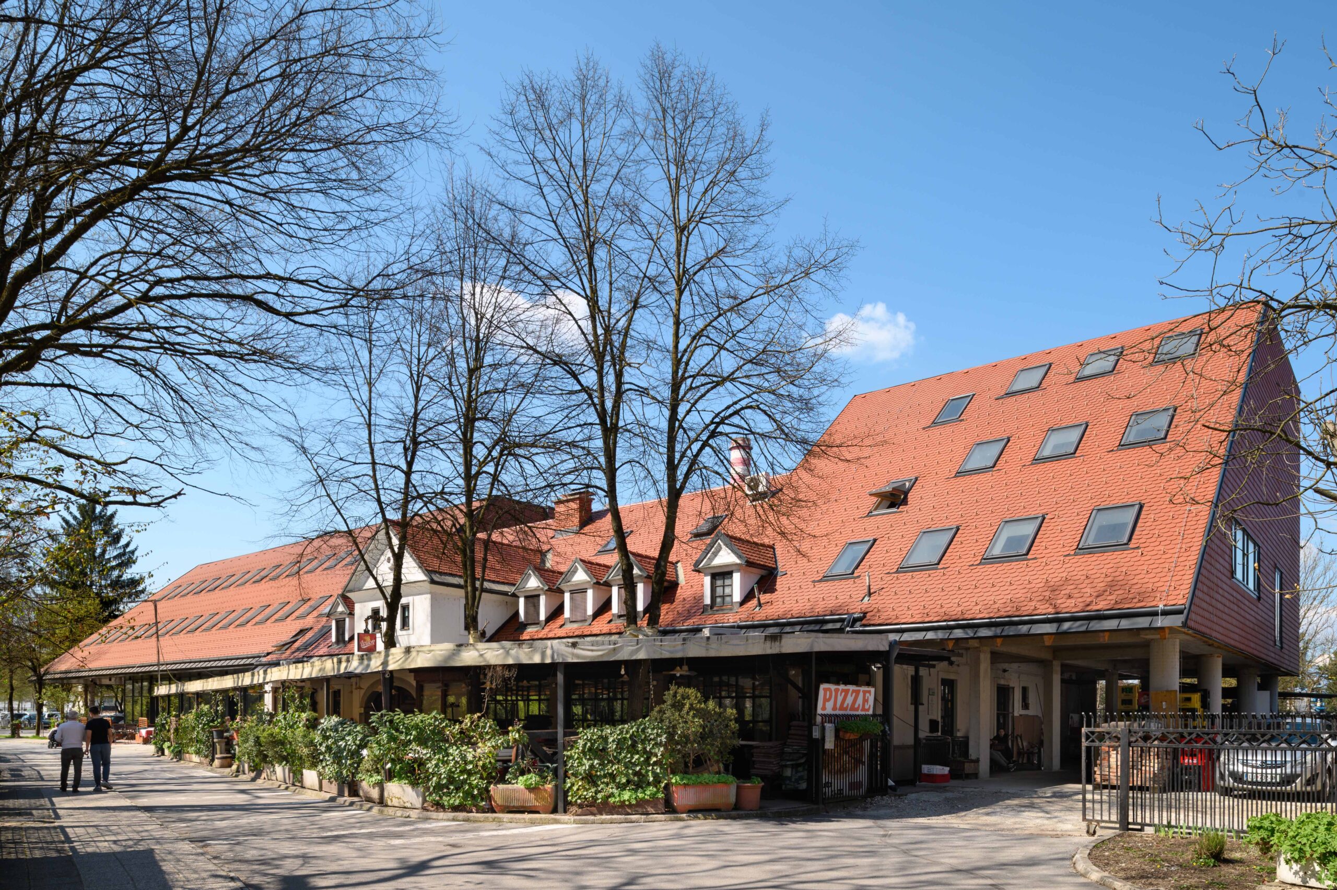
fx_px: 891
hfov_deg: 73.8
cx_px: 668
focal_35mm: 24
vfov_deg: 53.1
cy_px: 445
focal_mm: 24
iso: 100
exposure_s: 1/100
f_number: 11
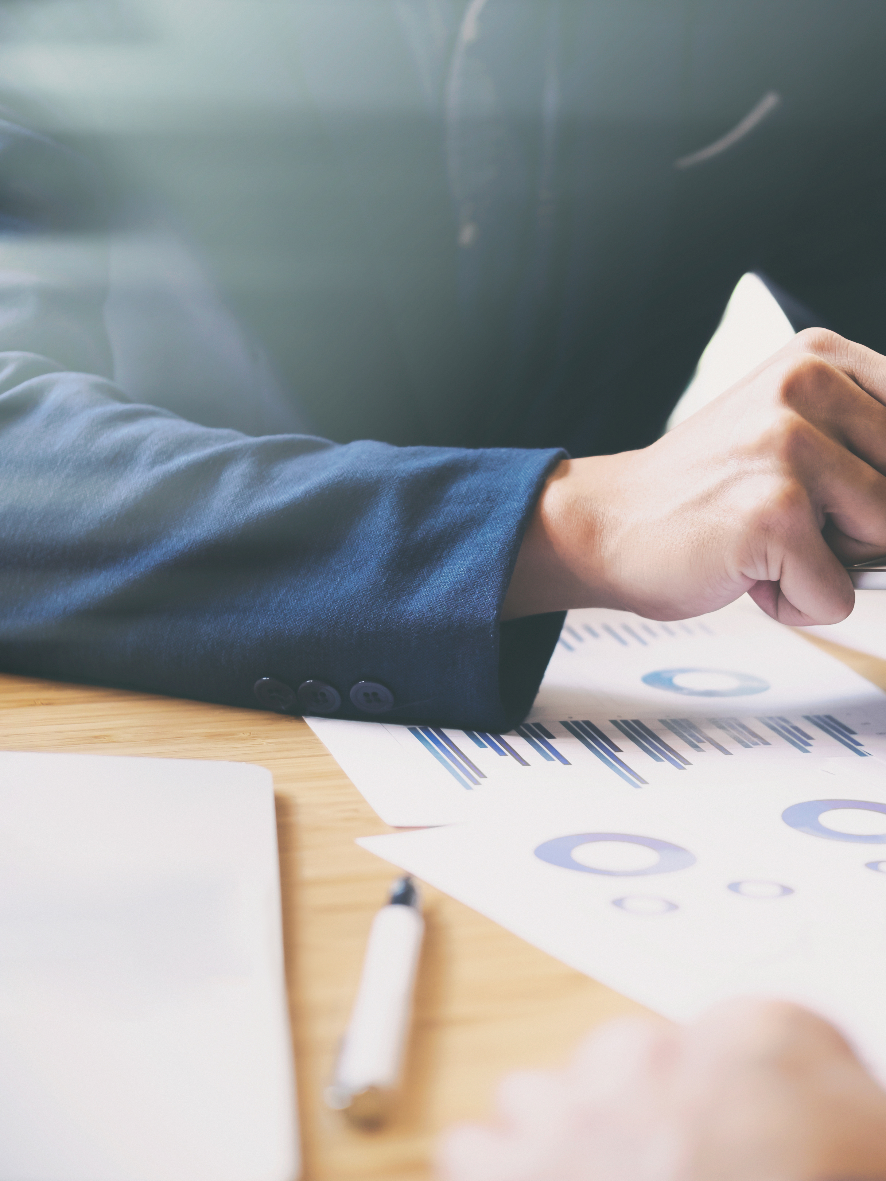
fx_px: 2628
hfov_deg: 19.1
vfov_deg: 25.3
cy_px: 589
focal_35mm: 77
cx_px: 618
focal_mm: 35
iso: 400
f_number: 2
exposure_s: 1/500
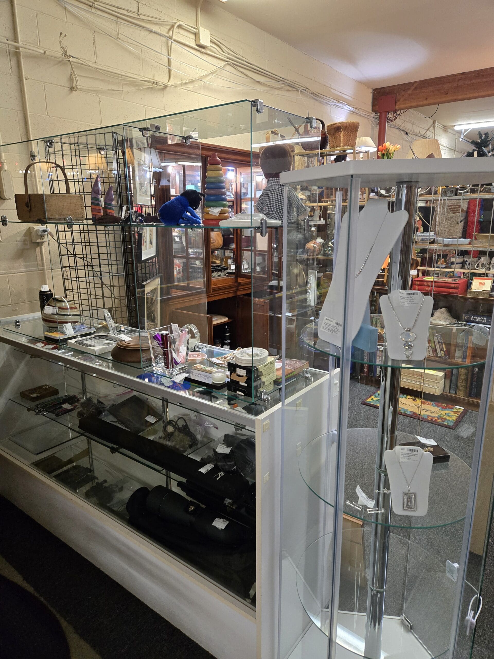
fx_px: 438
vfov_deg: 73.9
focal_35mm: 23
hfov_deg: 58.9
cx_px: 247
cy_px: 330
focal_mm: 5.4
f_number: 1.8
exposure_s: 1/120
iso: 500
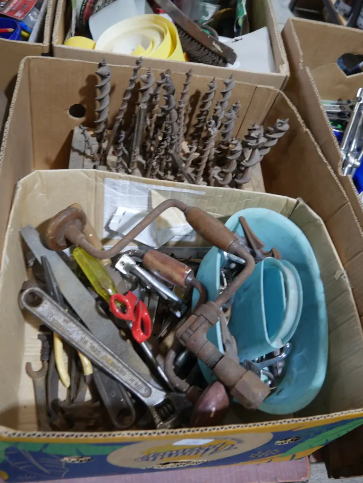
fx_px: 447
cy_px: 242
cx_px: 182
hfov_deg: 44.2
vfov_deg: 56.8
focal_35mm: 32
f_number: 3.6
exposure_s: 1/60
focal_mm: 16
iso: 400
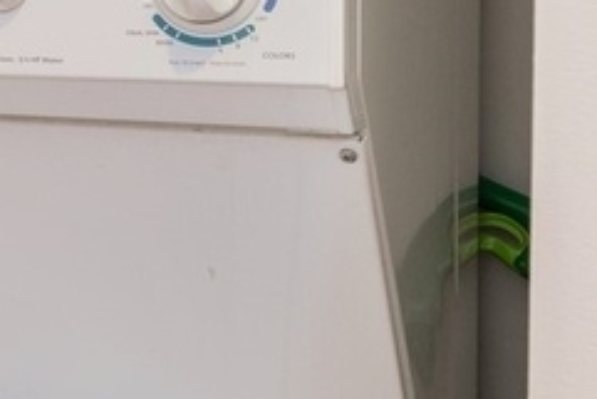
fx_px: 1560
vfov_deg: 14.3
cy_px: 2
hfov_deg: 18.1
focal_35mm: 94
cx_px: -415
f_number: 8
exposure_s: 1/4
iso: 200
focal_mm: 14
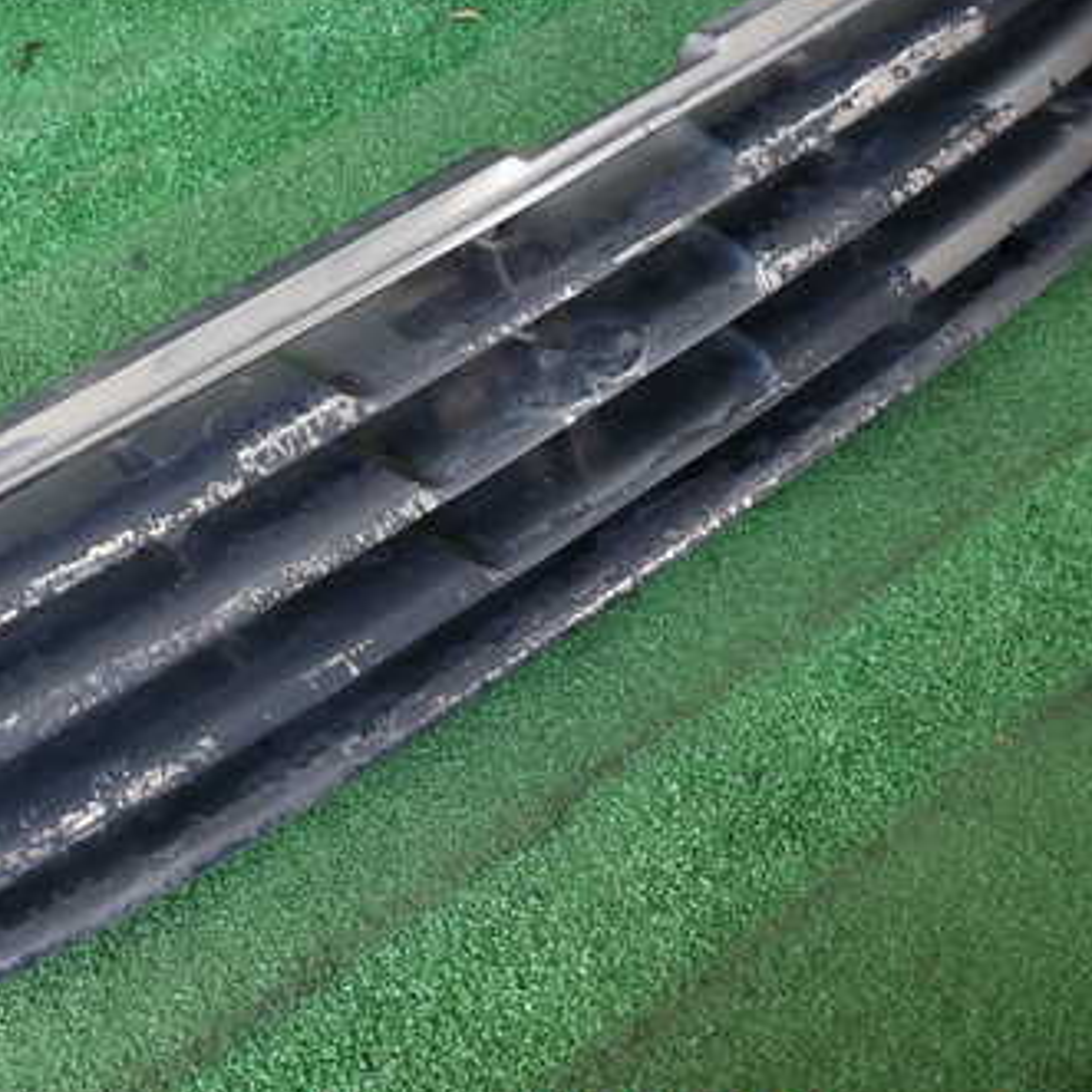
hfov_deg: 40.8
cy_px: 432
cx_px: 294
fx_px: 1428
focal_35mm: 40
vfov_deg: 41.6
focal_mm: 4.5
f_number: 2
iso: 160
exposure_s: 1/60
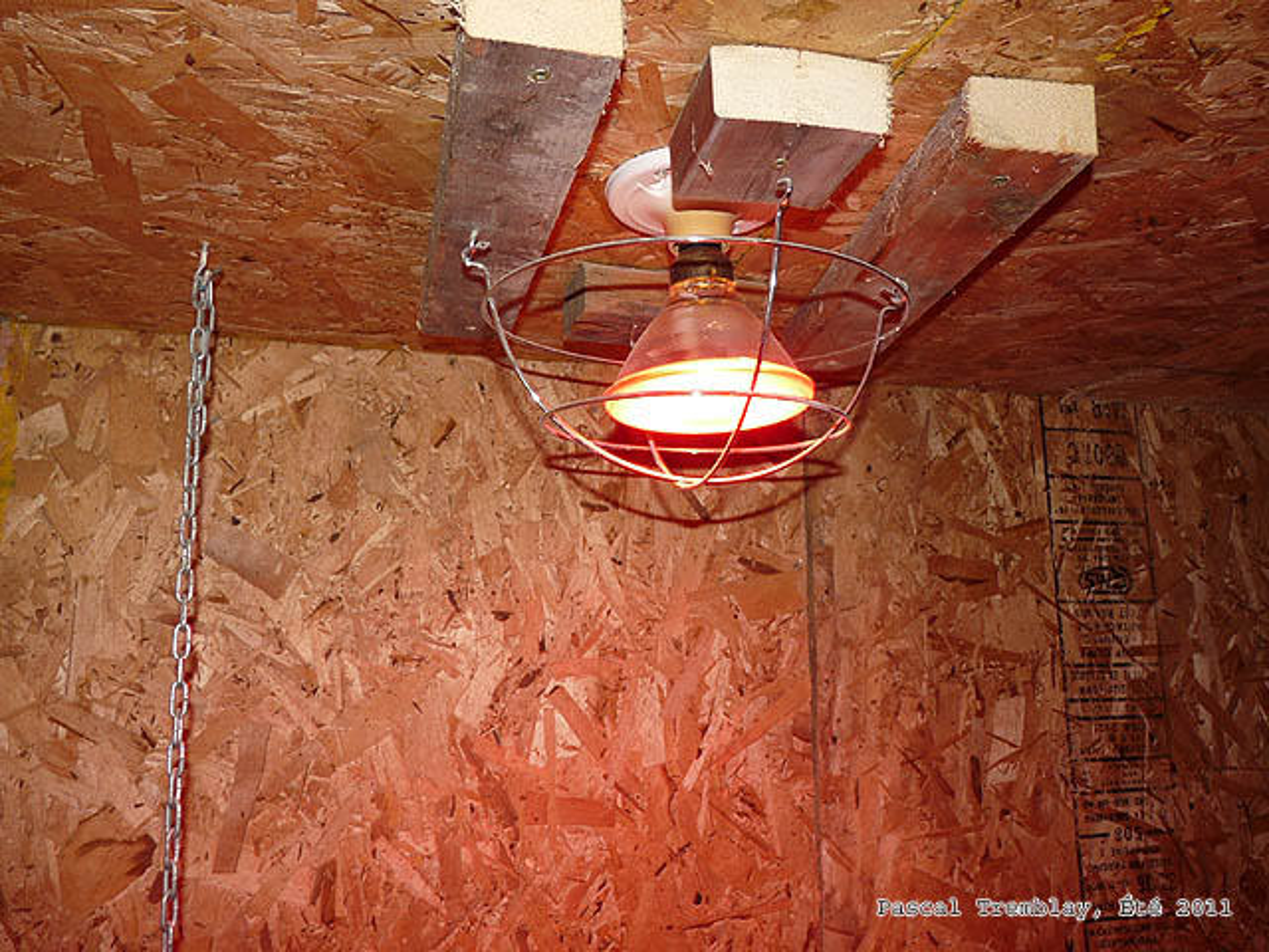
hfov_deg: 65.3
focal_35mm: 27
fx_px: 990
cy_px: 476
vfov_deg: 51.4
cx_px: 634
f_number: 2.8
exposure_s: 1/30
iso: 100
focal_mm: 4.8
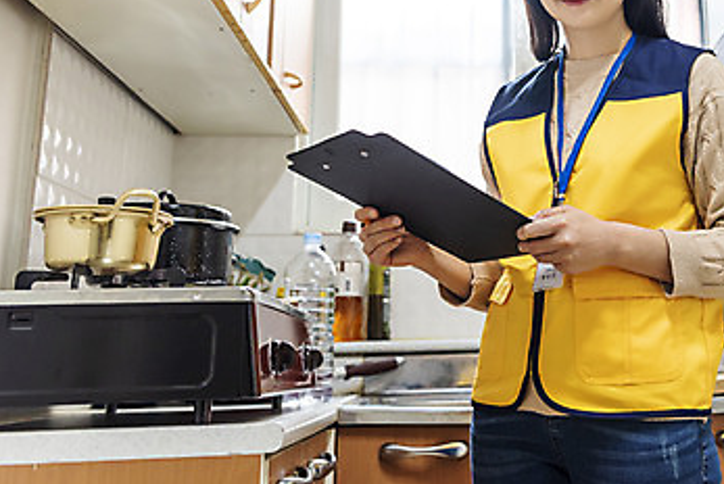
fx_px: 1006
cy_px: 121
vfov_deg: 26.7
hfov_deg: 38.2
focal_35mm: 50
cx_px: 573
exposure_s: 1/125
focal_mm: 29
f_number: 2.8
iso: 640
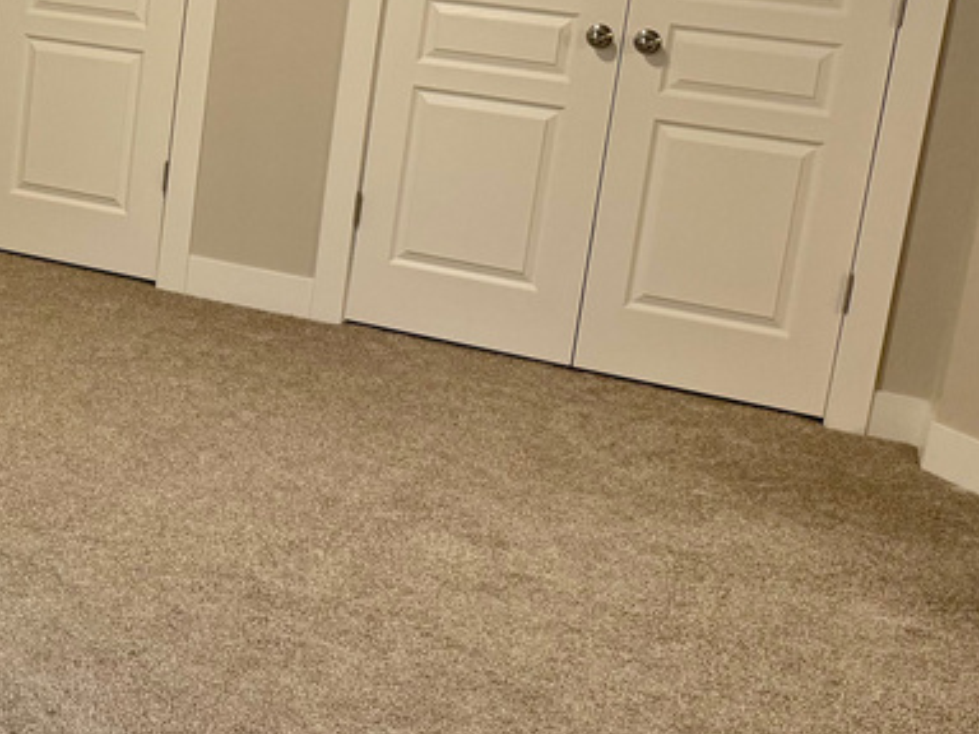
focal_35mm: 64
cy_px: 125
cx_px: -235
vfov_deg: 22.6
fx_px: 1810
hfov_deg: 26.5
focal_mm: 6.76
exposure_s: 1/60
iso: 250
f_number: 1.78
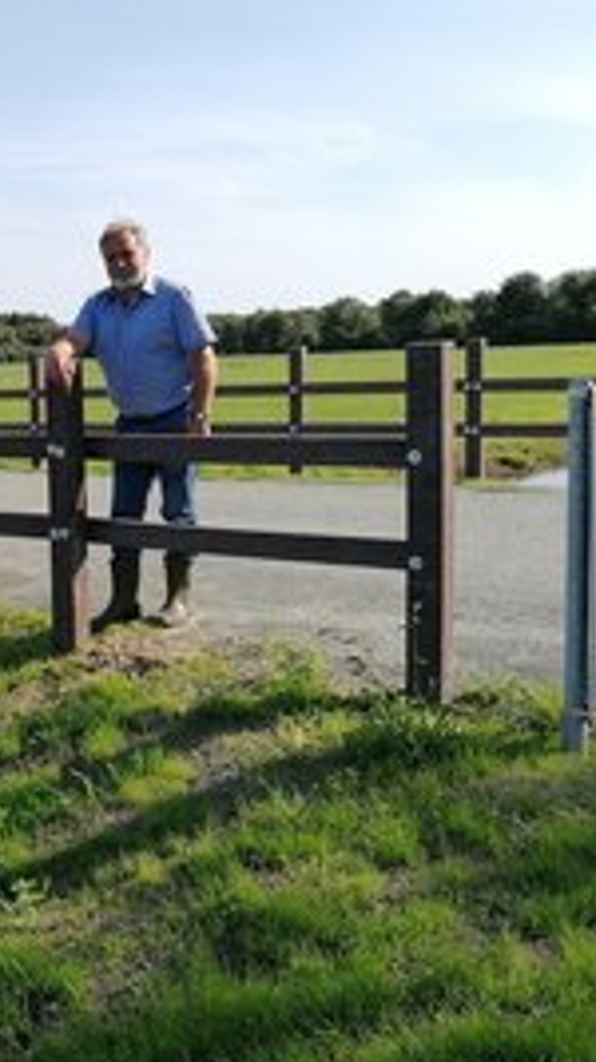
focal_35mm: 44
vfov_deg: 46.4
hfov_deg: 24.5
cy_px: 501
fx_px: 1237
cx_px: -119
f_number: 1.8
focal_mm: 4.75
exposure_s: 1/1004
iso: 50
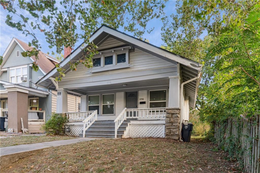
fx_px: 148
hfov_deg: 82.6
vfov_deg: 60.7
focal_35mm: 20
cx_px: 130
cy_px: 86
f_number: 22
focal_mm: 20.5
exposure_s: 1
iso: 100
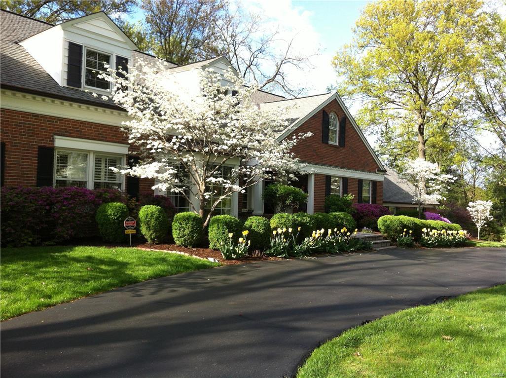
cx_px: 253
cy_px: 189
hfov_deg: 52.7
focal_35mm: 35
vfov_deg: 40.6
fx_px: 511
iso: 80
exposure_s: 1/402
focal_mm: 3.85
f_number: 2.8
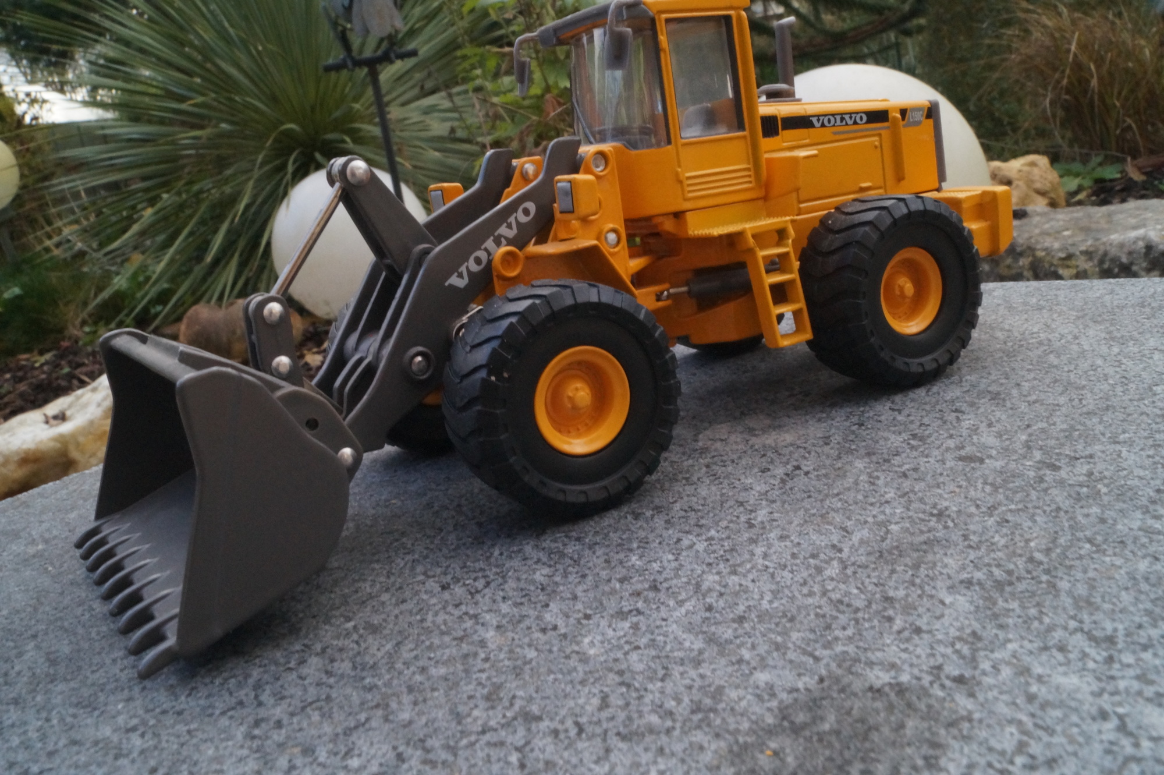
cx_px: 582
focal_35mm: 33
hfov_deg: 57.3
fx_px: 1066
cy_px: 388
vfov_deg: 39.9
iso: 2000
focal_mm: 22
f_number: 25
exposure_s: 1/60
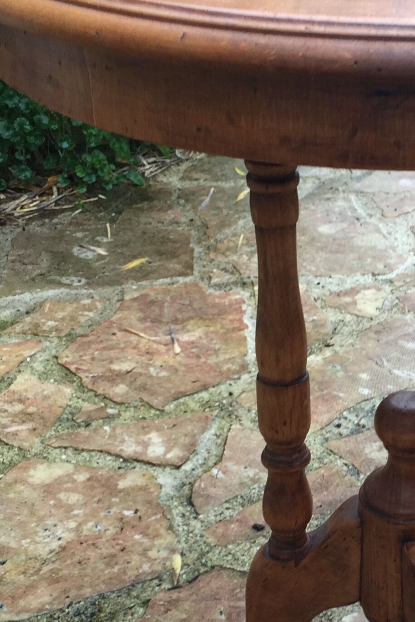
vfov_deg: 27.9
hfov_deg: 18.5
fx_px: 1244
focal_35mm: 72
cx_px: 396
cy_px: 403
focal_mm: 4.15
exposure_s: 1/60
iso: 32
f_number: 2.2
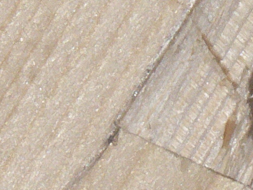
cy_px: -69
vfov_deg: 2.7
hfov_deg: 3.6
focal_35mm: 547
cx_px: 404
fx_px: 3997
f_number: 7.1
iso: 200
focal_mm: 17.3
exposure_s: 1/1600
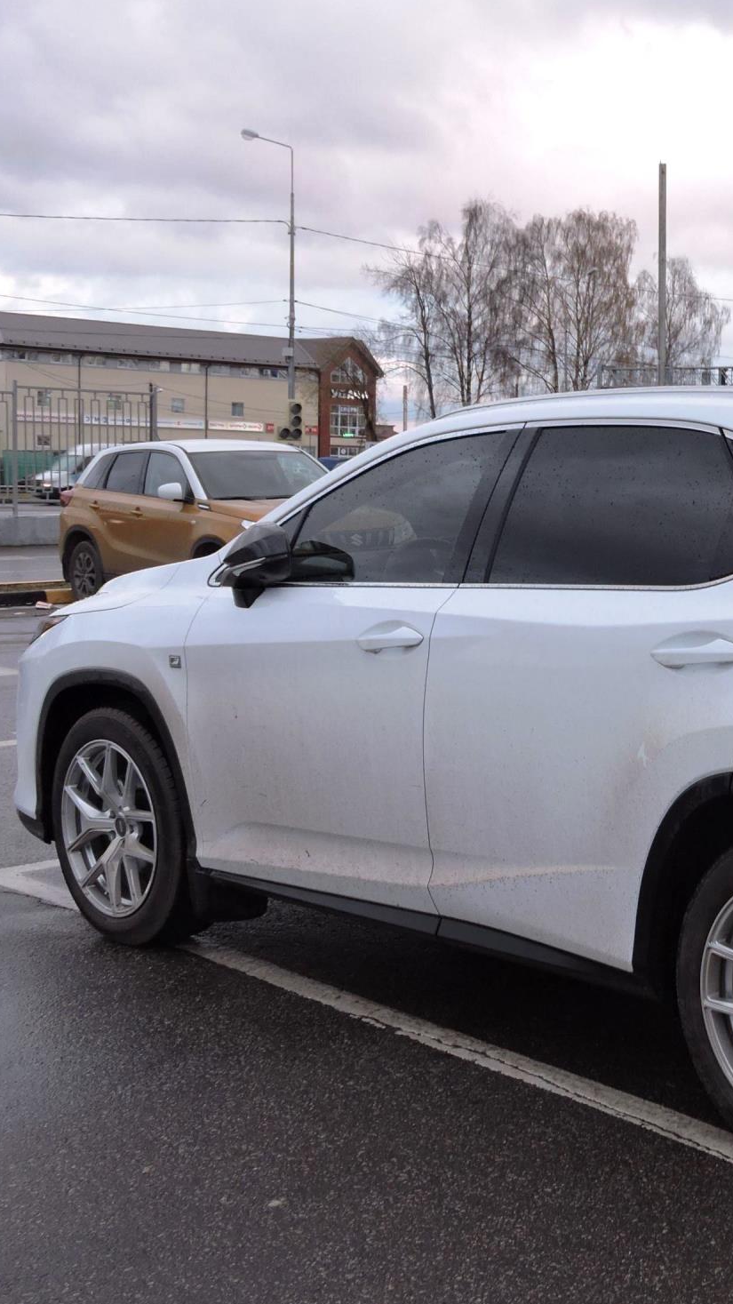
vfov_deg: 42.1
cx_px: 821
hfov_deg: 22.9
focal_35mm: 49
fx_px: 1693
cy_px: 661
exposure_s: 1/30
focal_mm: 5.9
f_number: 3.6
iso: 100
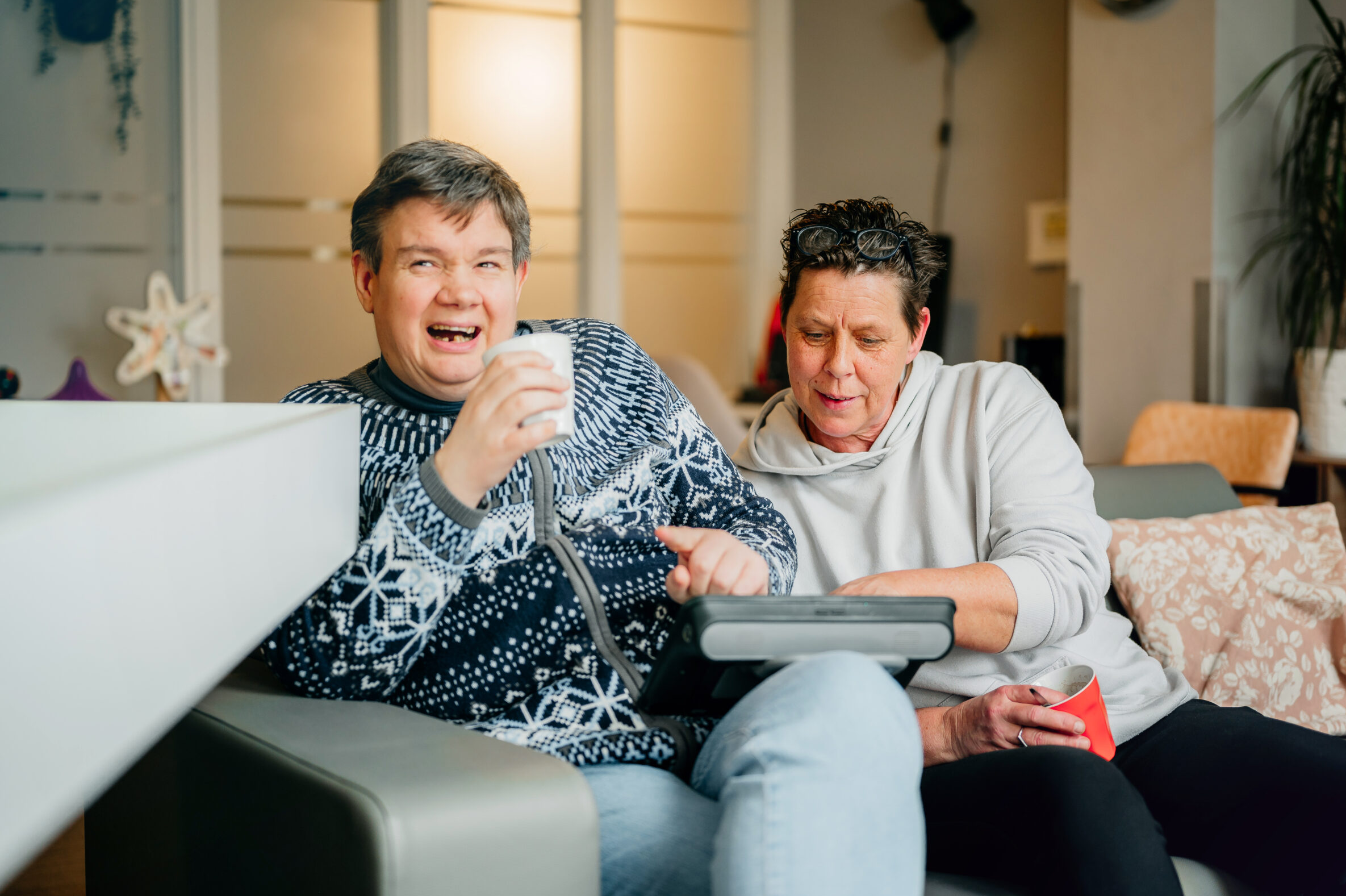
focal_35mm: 54
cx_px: 713
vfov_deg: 25.0
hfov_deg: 36.9
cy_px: 433
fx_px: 2018
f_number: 1.8
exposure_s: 1/200
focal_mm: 50
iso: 250
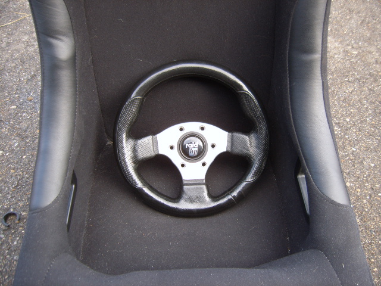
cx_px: 190
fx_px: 385
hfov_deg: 52.6
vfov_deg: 40.7
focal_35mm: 35
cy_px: 143
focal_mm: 5.8
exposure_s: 1/90
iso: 50
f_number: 2.8
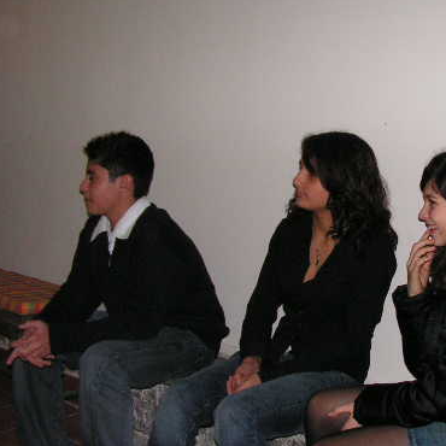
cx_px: 378
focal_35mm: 55
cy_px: 236
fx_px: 802
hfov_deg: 30.1
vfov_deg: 31.1
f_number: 3.2
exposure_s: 1/40
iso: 200
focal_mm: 6
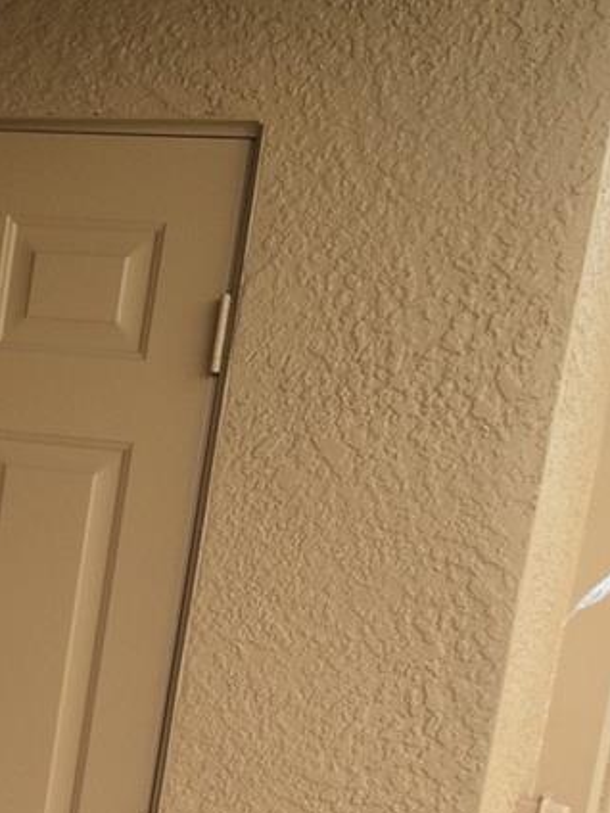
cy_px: 901
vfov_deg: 22.5
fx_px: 1927
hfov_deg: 17.3
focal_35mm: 82
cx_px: -90
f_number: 2.2
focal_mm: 4.15
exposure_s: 1/181
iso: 32
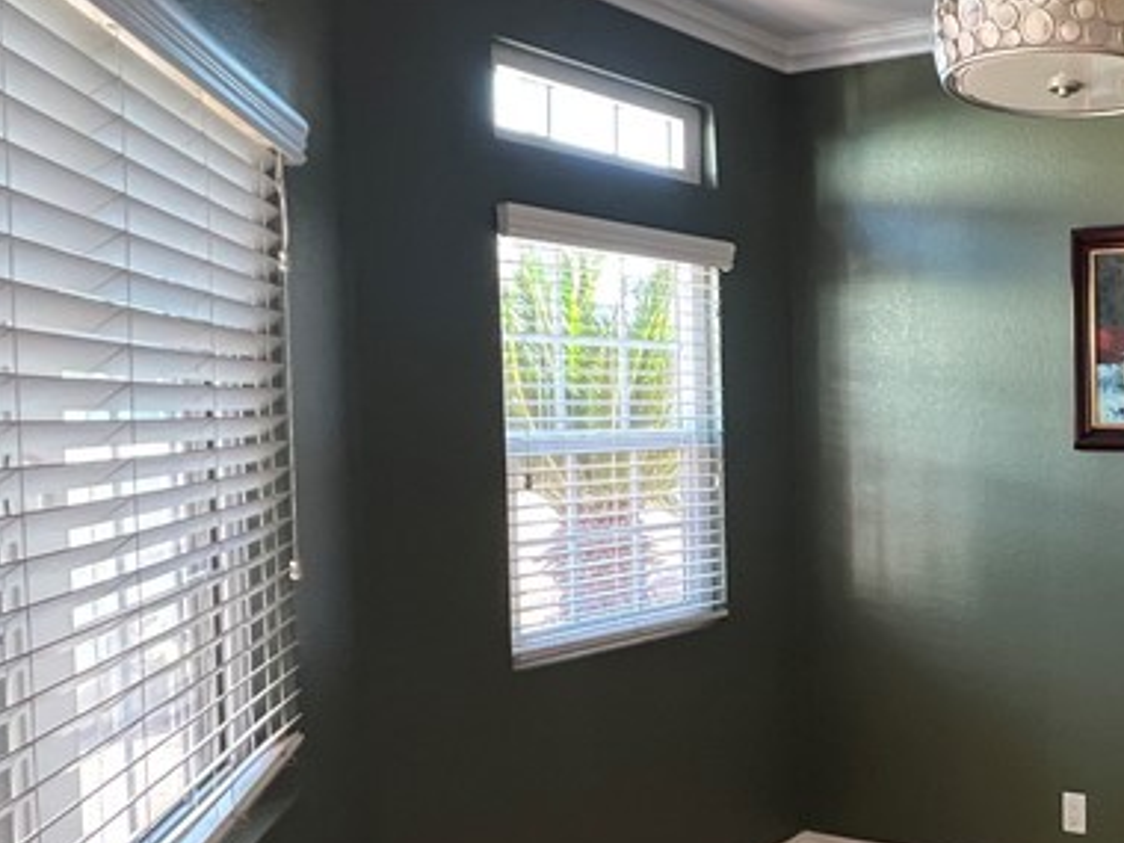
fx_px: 1136
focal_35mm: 35
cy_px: 458
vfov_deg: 40.7
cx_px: 1127
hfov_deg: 44.6
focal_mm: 1.57
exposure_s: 1/60
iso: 320
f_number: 1.8
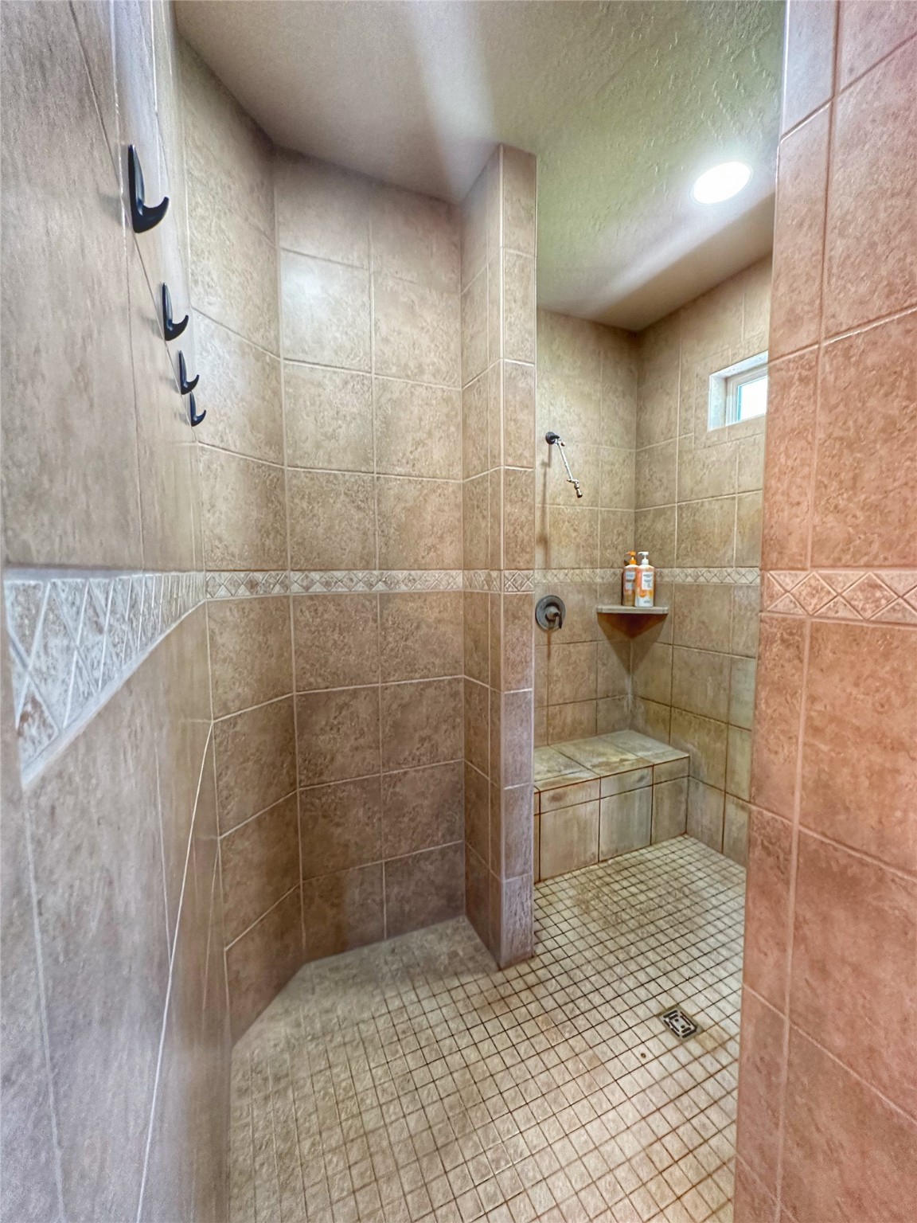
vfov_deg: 102.1
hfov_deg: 85.7
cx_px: 458
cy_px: 612
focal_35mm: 14
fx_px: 494
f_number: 2.2
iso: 800
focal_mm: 2.22
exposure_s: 1/60
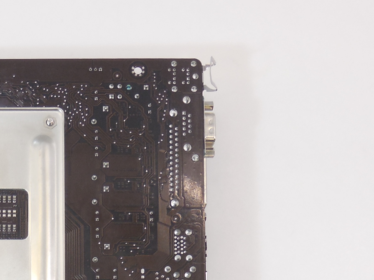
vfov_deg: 20.6
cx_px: 8
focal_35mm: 66
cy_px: 350
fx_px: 713
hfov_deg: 27.8
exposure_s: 1/30
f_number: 3.5
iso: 125
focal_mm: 4.6
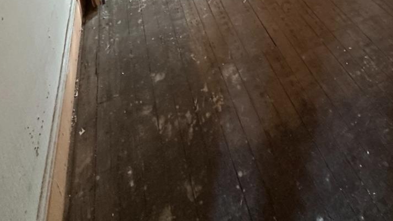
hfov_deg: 60.4
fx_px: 333
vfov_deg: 26.3
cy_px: -114
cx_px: 239
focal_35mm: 32
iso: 400
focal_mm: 2.22
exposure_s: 1/60
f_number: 2.2
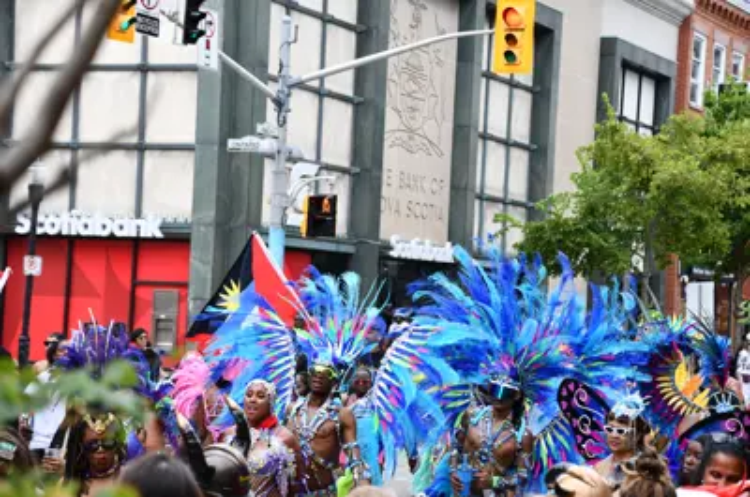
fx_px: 1809
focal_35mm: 87
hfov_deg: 23.4
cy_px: 248
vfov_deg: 15.6
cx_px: 375
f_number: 6.3
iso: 200
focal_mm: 58
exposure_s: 1/250
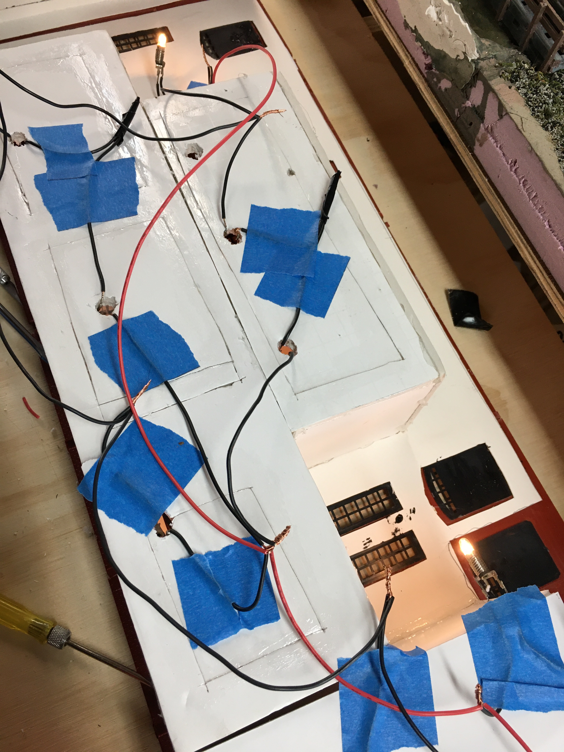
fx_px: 630
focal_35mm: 29
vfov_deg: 61.7
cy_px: 376
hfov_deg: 48.2
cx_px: 282
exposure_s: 1/30
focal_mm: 4.15
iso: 40
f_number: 2.2
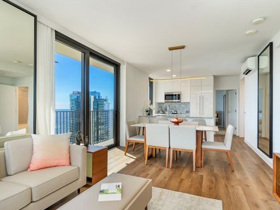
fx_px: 162
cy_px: 105
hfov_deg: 81.8
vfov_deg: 65.9
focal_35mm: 20
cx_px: 144
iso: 160
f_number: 8
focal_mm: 12
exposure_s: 1/60
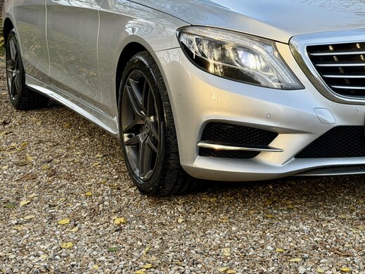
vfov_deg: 19.8
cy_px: 76
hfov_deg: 26.1
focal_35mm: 74
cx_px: 259
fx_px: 780
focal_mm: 6.76
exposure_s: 1/402
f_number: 1.78
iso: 80
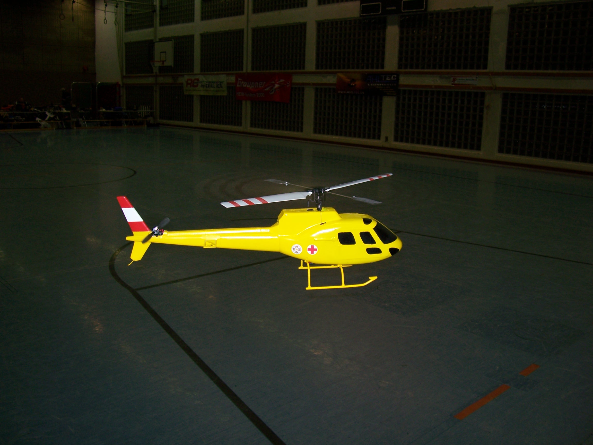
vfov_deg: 41.8
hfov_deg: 54.0
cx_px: 296
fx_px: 582
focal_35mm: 34
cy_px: 222
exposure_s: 1/60
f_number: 2.7
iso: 80
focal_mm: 5.6
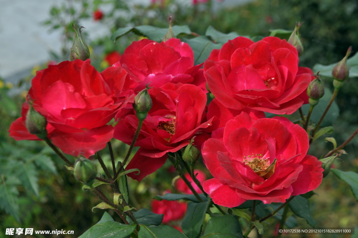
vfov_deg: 16.5
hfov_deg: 24.6
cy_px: 119
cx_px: 179
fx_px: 819
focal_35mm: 82
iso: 200
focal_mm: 55
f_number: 8
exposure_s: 1/250
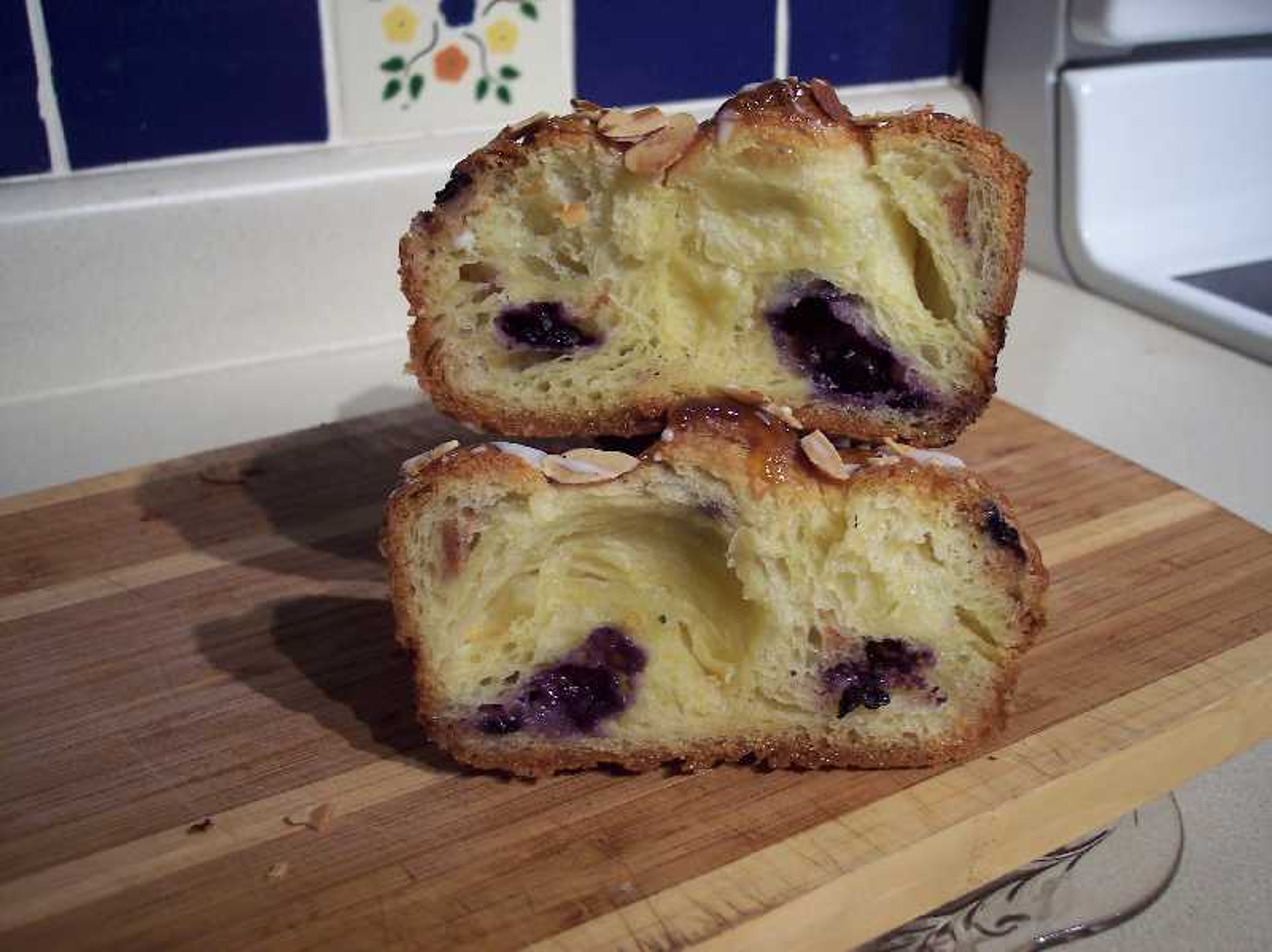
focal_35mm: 38
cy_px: 476
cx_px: 636
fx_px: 1396
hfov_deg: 49.0
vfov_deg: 37.7
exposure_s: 1/30
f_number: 2.8
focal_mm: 8
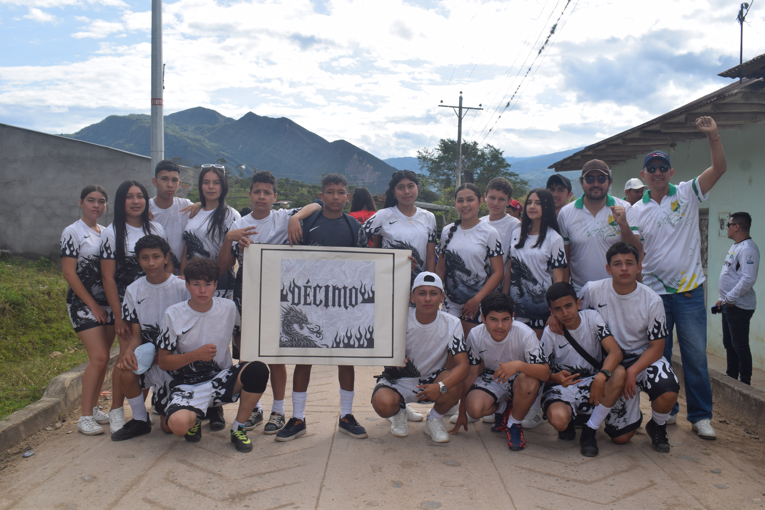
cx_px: 382
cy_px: 255
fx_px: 765
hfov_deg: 53.1
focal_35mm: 36
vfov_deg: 36.9
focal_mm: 24
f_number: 11
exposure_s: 1/200
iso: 100
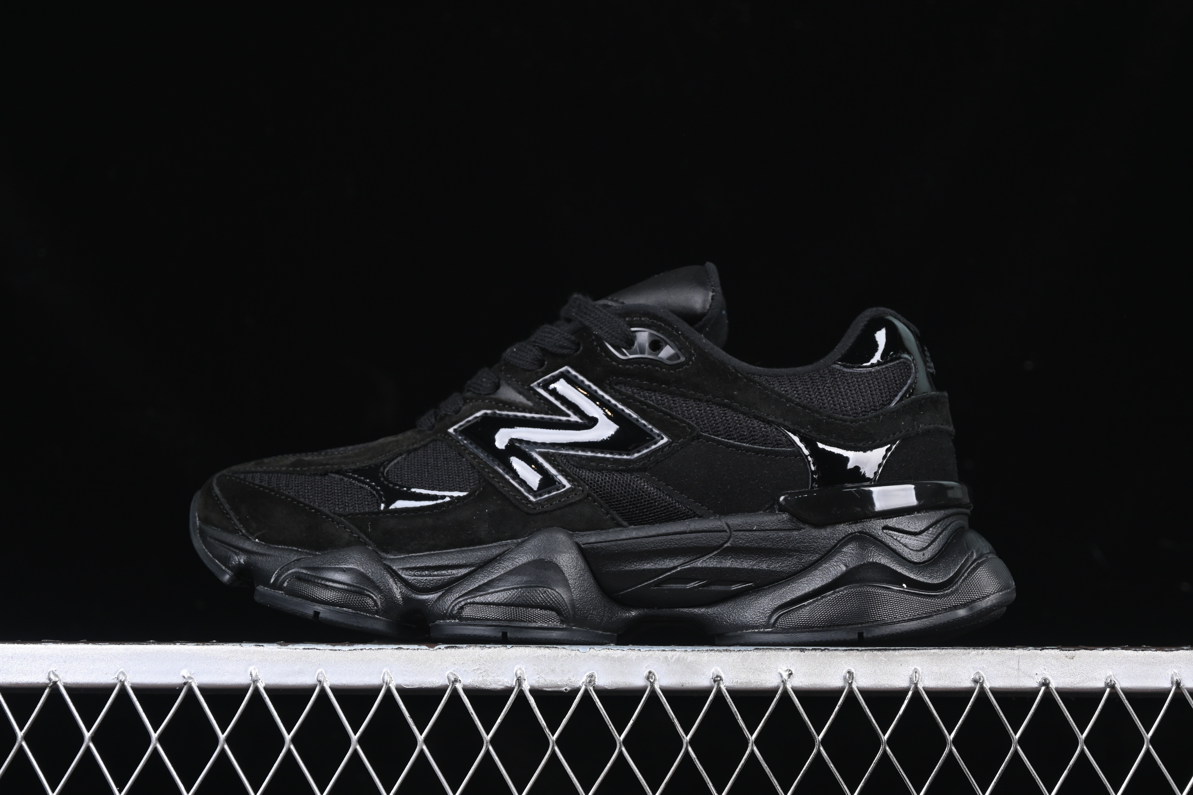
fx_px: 2485
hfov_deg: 27.0
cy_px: 398
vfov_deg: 18.2
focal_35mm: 75
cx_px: 596
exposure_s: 1/60
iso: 160
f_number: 6.3
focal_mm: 50
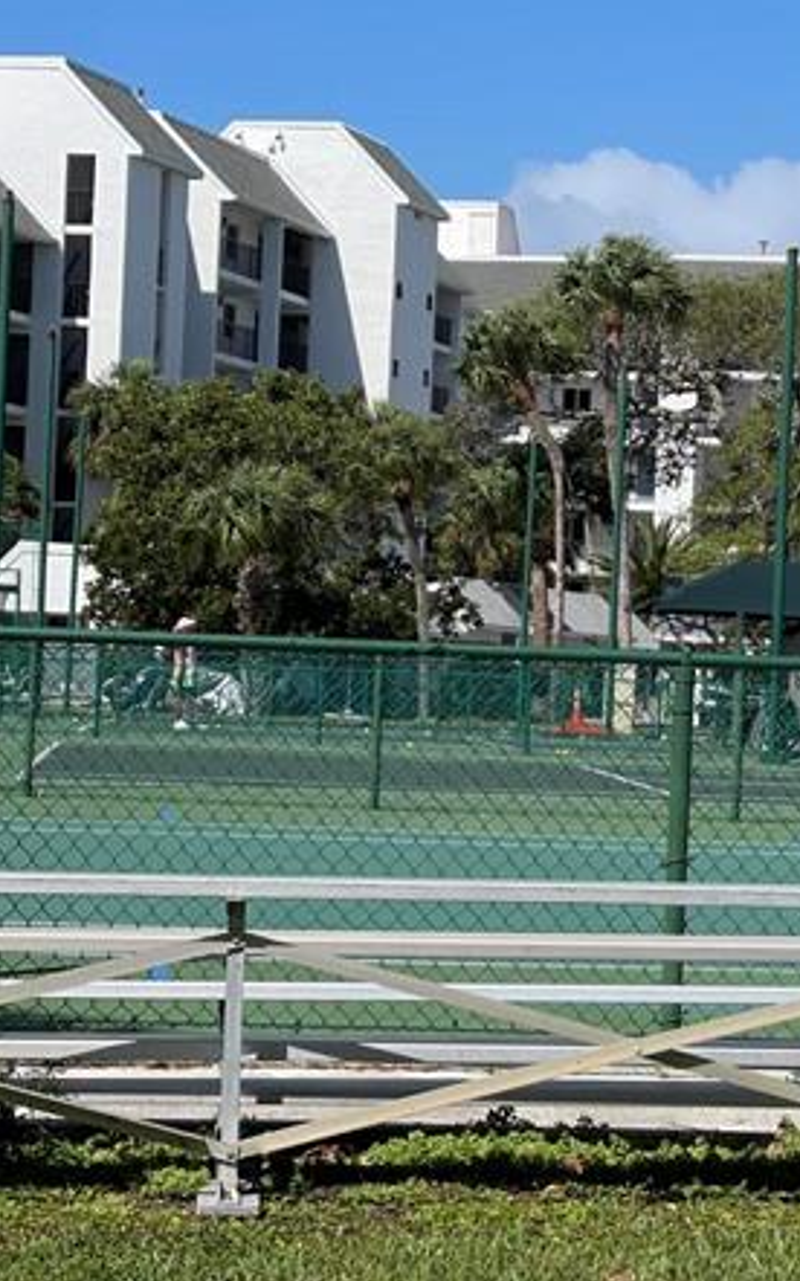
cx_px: 693
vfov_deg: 17.7
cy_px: 588
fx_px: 4119
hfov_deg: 11.0
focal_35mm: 118
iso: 32
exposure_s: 1/2273
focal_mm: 7.5
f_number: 2.2
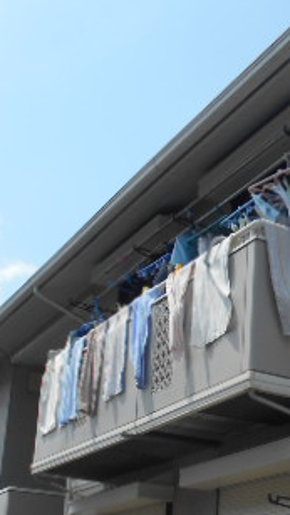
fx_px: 805
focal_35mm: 59
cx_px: 290
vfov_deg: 34.7
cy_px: 381
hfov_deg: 19.8
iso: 80
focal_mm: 4.6
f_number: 3.2
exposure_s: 1/1250
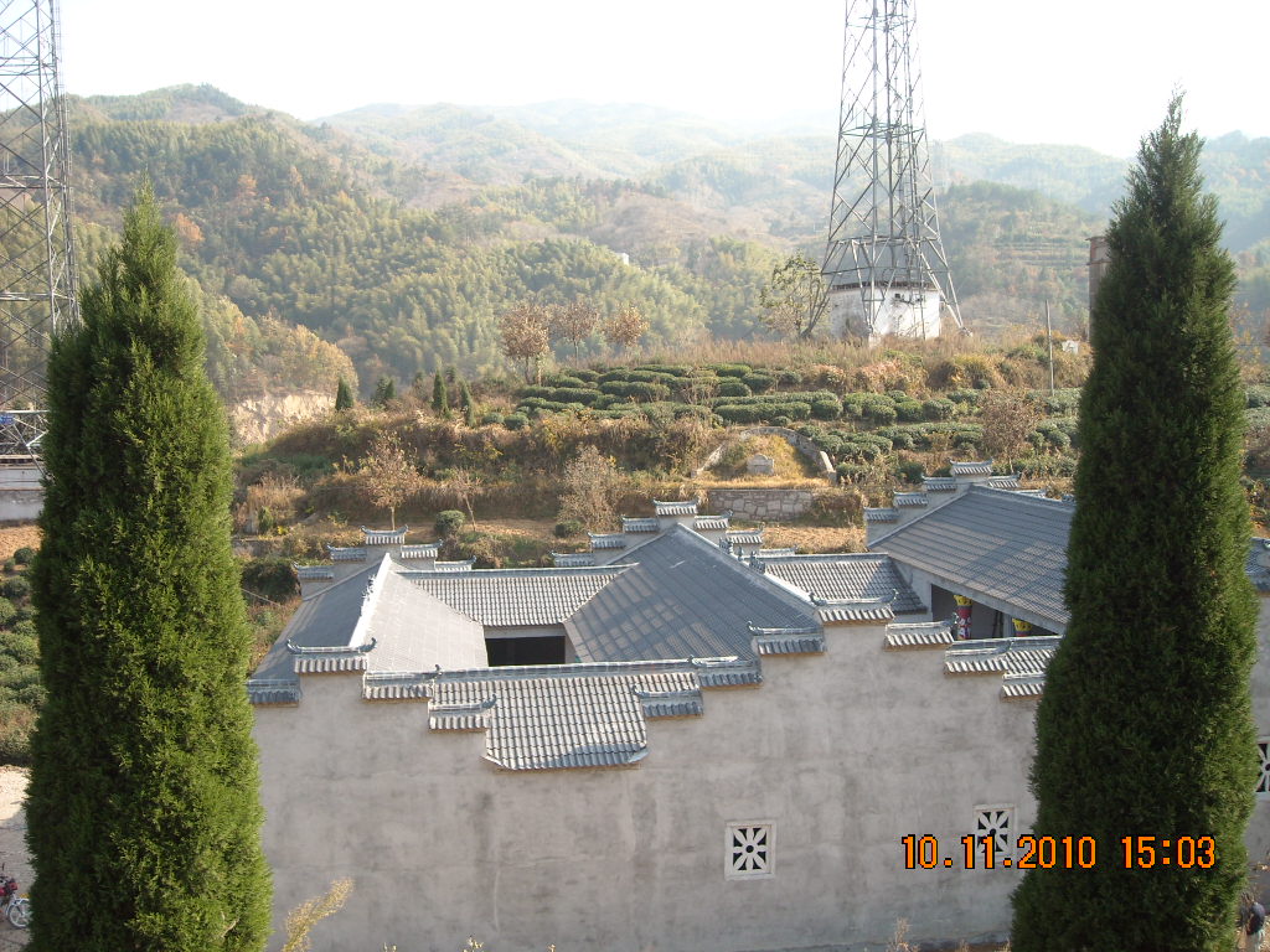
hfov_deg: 52.6
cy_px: 476
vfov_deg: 40.7
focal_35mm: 35
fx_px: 1284
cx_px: 635
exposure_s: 1/260
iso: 64
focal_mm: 5.7
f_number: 2.8
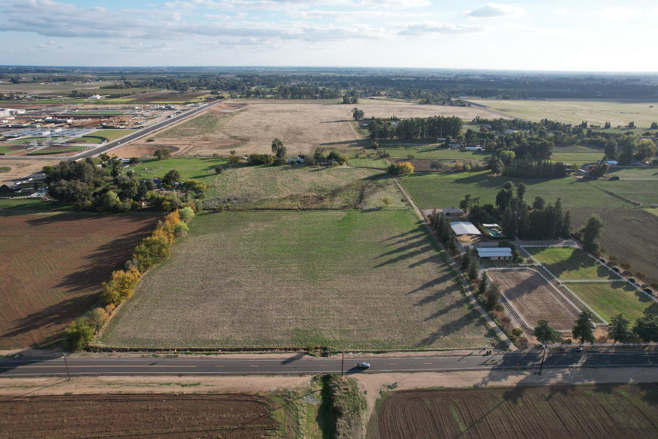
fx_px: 402
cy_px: 220
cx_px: 329
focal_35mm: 22
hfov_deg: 78.6
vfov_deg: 57.2
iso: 150
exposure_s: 1/1600
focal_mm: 8.38
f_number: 2.8
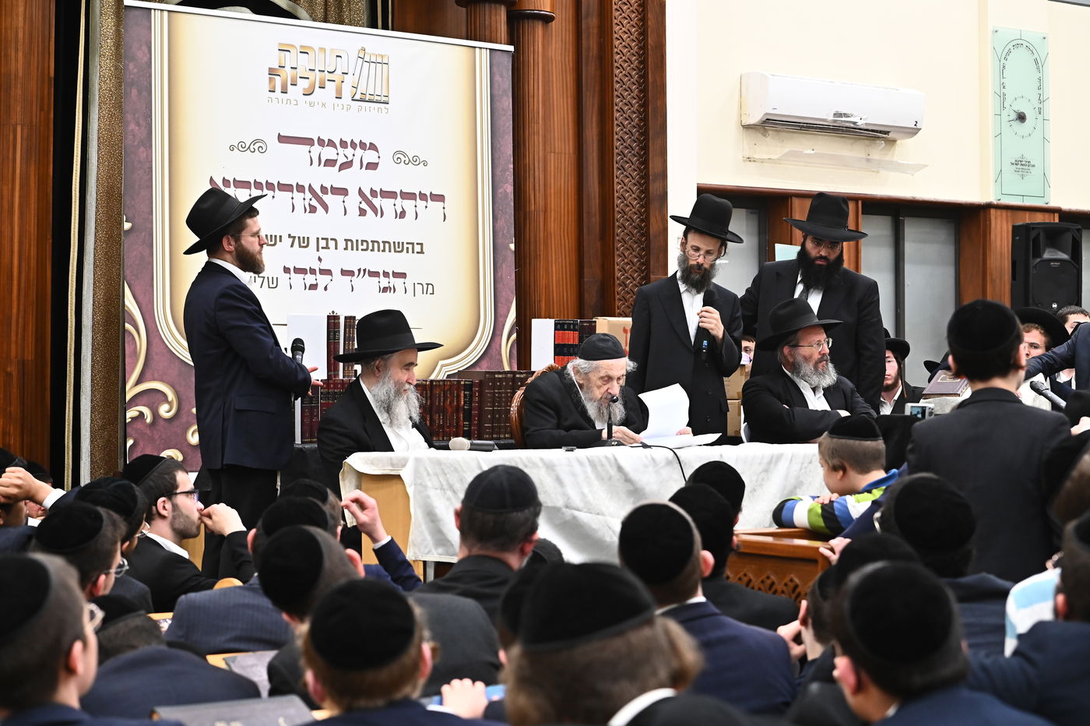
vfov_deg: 19.4
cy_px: 363
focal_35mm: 70
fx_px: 2118
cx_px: 545
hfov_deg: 28.9
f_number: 5.6
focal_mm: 70
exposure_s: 1/200
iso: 3200
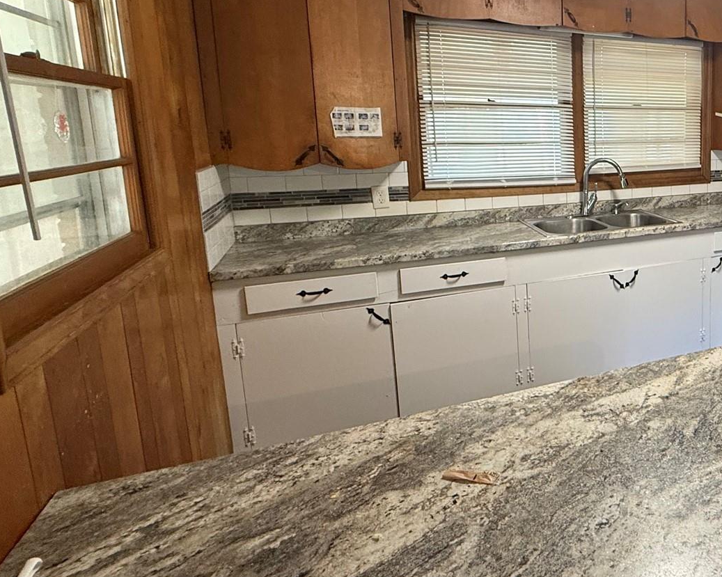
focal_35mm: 27
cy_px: 208
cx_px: 686
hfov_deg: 53.5
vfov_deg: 52.5
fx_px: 577
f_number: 2.2
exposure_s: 1/60
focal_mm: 2.22
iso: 250
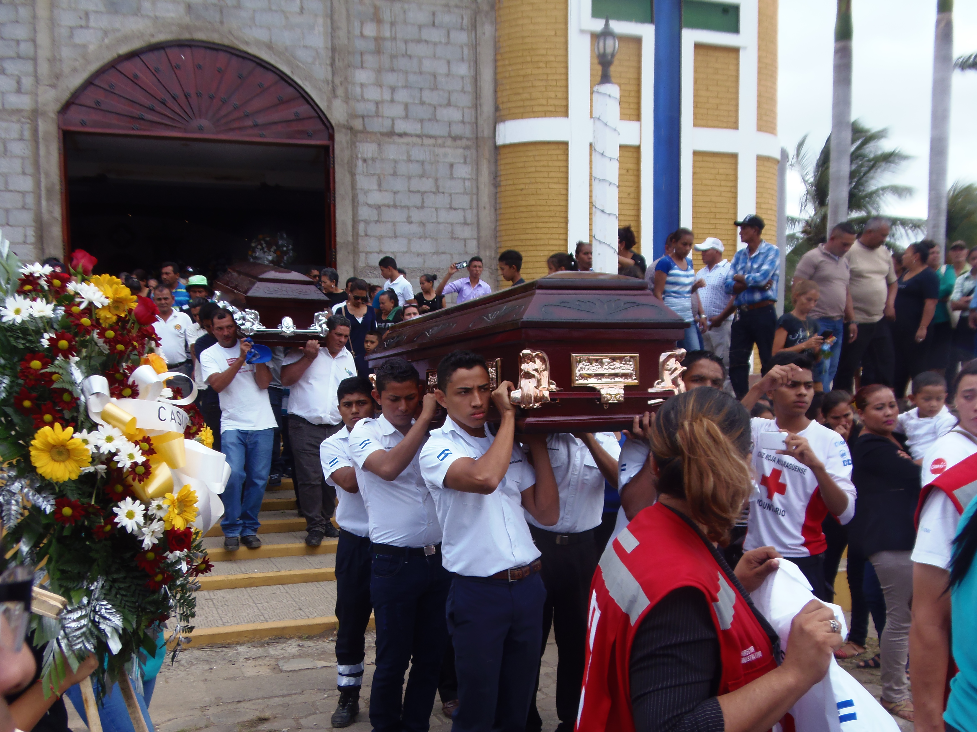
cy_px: 366
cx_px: 488
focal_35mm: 35
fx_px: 988
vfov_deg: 40.7
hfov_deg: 52.6
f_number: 3.4
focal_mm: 6.5
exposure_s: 1/320
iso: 64
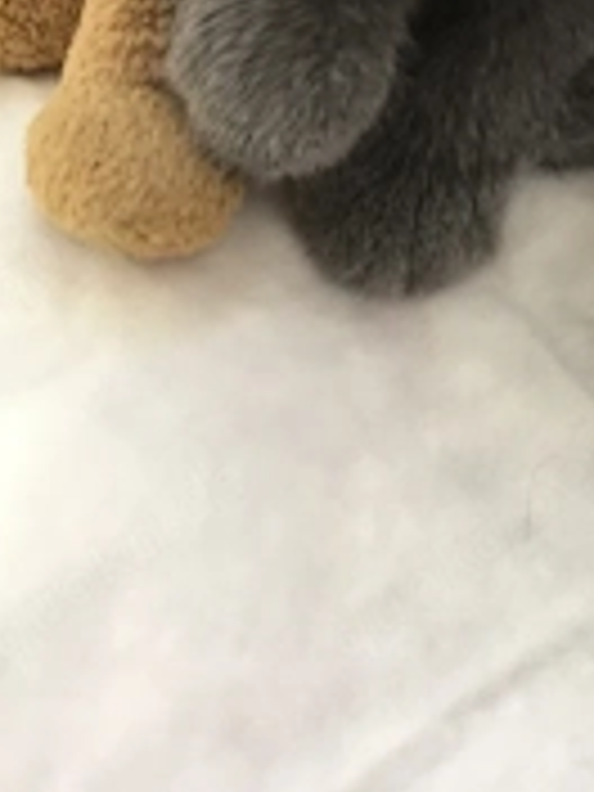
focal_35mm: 66
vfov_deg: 26.8
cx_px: 558
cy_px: -94
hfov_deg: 21.6
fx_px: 1510
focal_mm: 4.15
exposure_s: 1/17
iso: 40
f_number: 2.2
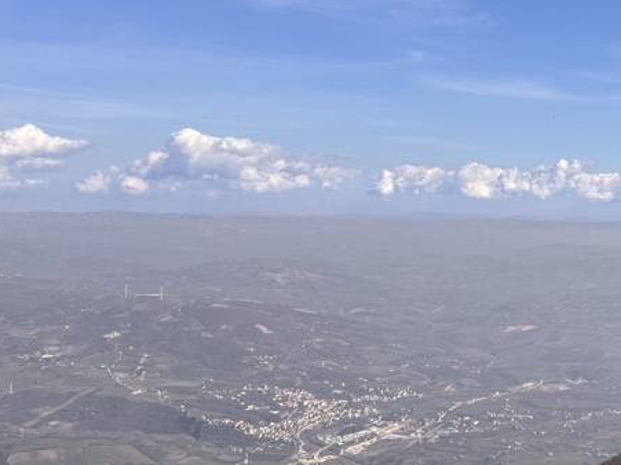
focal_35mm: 59
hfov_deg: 30.3
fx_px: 1058
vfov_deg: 24.6
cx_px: 632
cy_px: 124
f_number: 1.6
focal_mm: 5.1
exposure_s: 1/4149
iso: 50
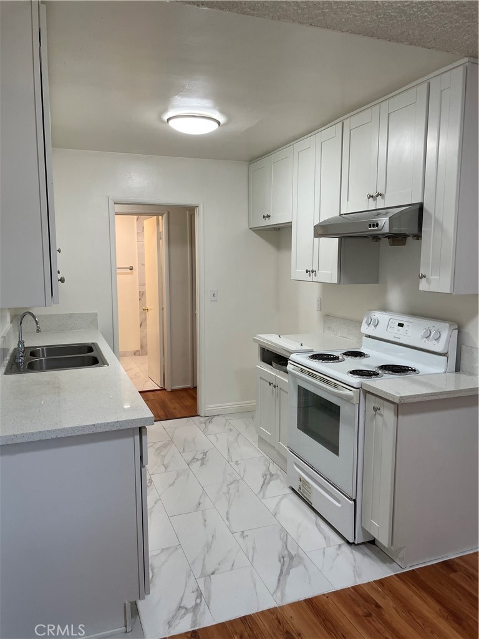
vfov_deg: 67.3
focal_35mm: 26
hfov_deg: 53.1
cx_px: 240
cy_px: 320
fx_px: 480
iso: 125
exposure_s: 1/120
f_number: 1.6
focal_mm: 4.2
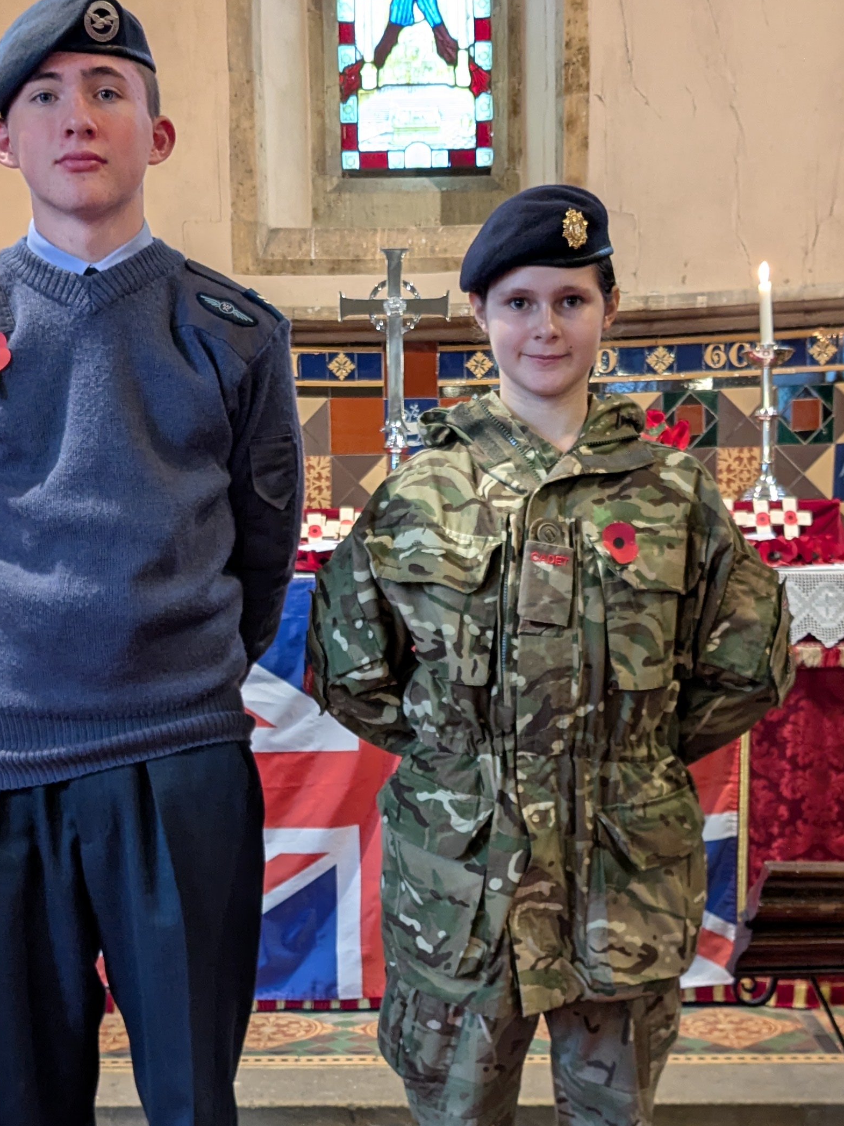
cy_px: 824
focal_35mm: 52
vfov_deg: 36.1
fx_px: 1691
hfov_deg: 28.0
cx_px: 419
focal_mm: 4.38
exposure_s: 1/25
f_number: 1.73
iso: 247
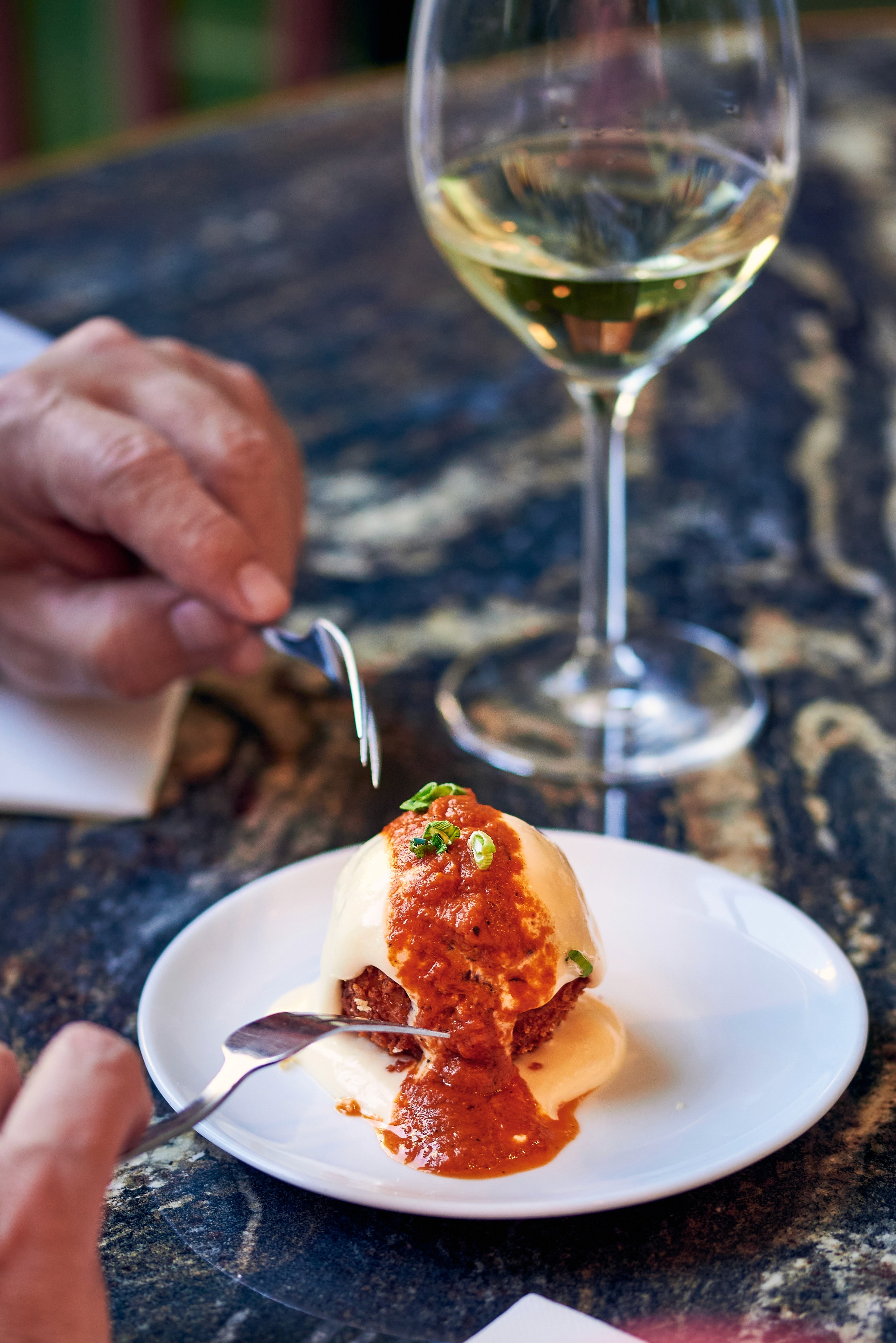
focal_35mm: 157
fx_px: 5855
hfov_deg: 8.8
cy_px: 866
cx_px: 431
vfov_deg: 13.1
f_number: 3.2
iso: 320
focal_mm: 105
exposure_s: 1/250
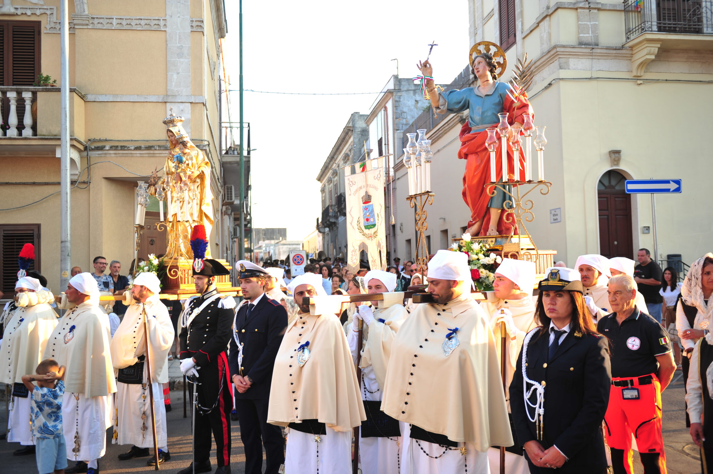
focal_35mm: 34
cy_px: 237
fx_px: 673
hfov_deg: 55.8
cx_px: 356
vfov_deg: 38.8
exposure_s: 1/200
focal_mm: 34
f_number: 11
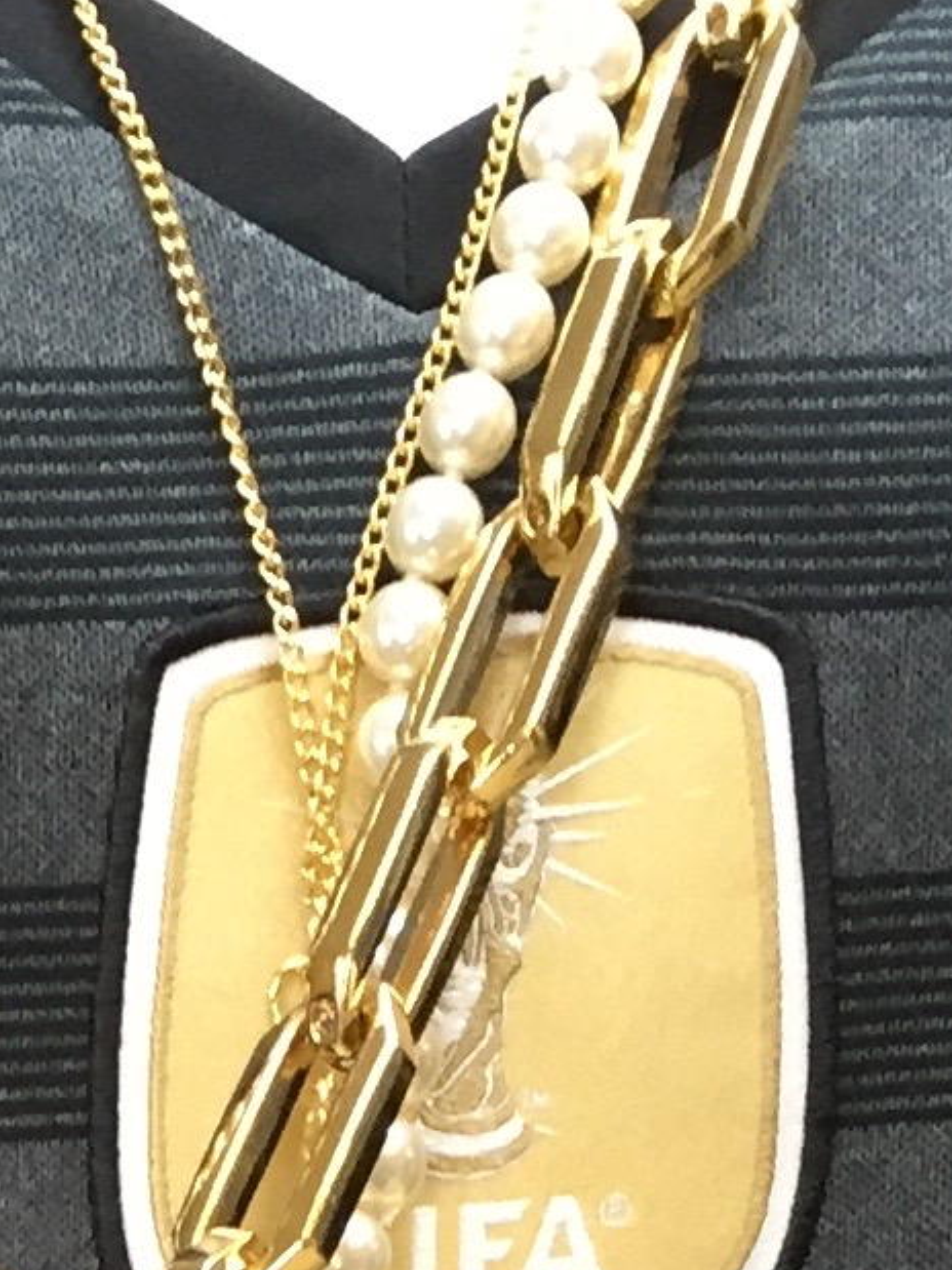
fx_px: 5612
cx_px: -675
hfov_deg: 9.3
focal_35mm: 153
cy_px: 2509
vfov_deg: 11.6
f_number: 2.2
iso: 160
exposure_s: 1/33
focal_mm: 4.15
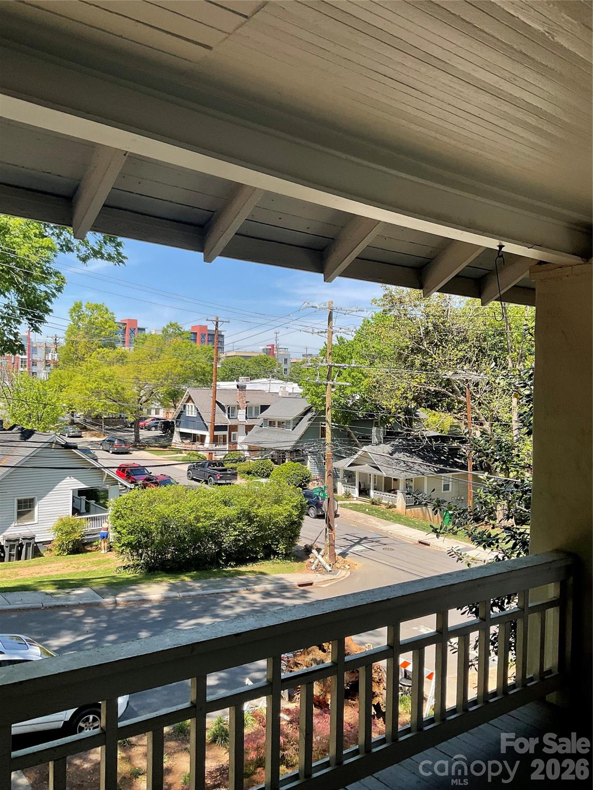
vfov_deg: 61.7
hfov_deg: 48.2
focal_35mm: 29
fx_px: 662
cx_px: 296
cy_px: 395
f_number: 1.8
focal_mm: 3
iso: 16
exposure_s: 1/898
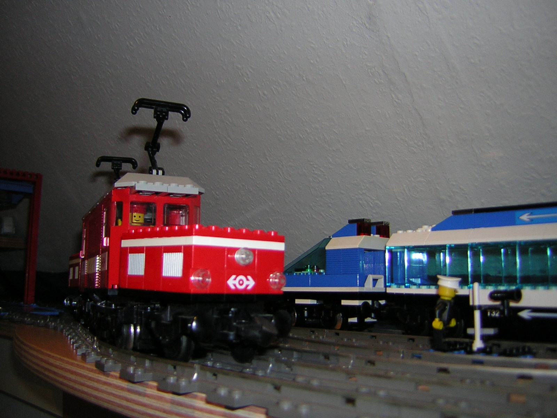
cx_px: 278
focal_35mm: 36
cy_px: 209
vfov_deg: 39.7
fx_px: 579
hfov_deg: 51.4
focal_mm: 4.7
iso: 50
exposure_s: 1/60.1
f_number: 2.6
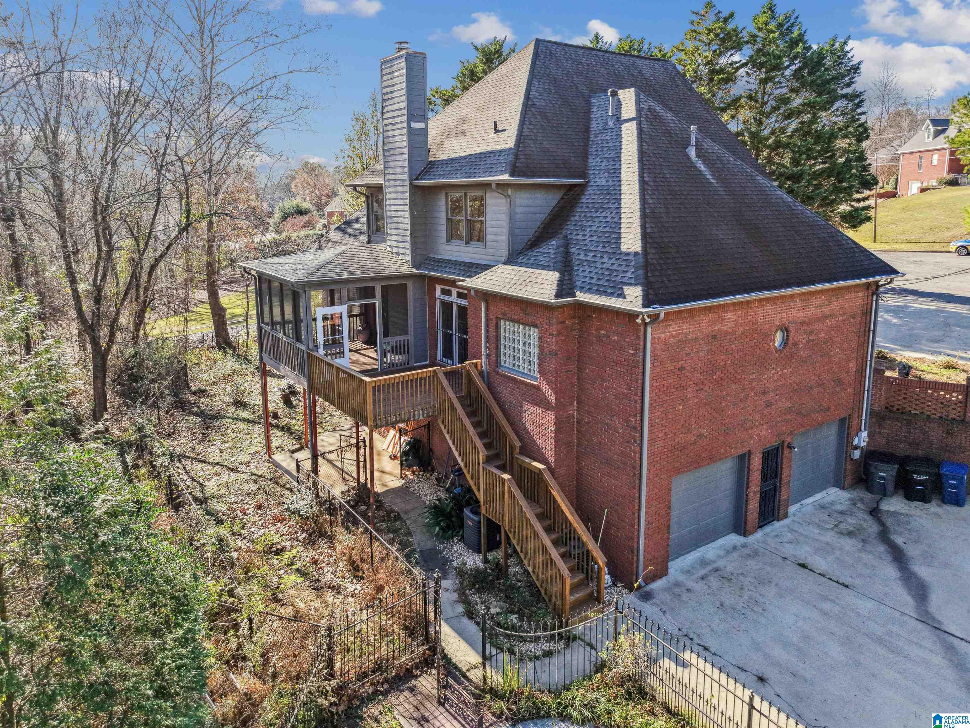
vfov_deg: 56.8
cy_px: 364
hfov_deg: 71.6
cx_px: 485
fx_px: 673
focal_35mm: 24
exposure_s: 1/1500
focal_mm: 8.7
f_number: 1.8
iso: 200
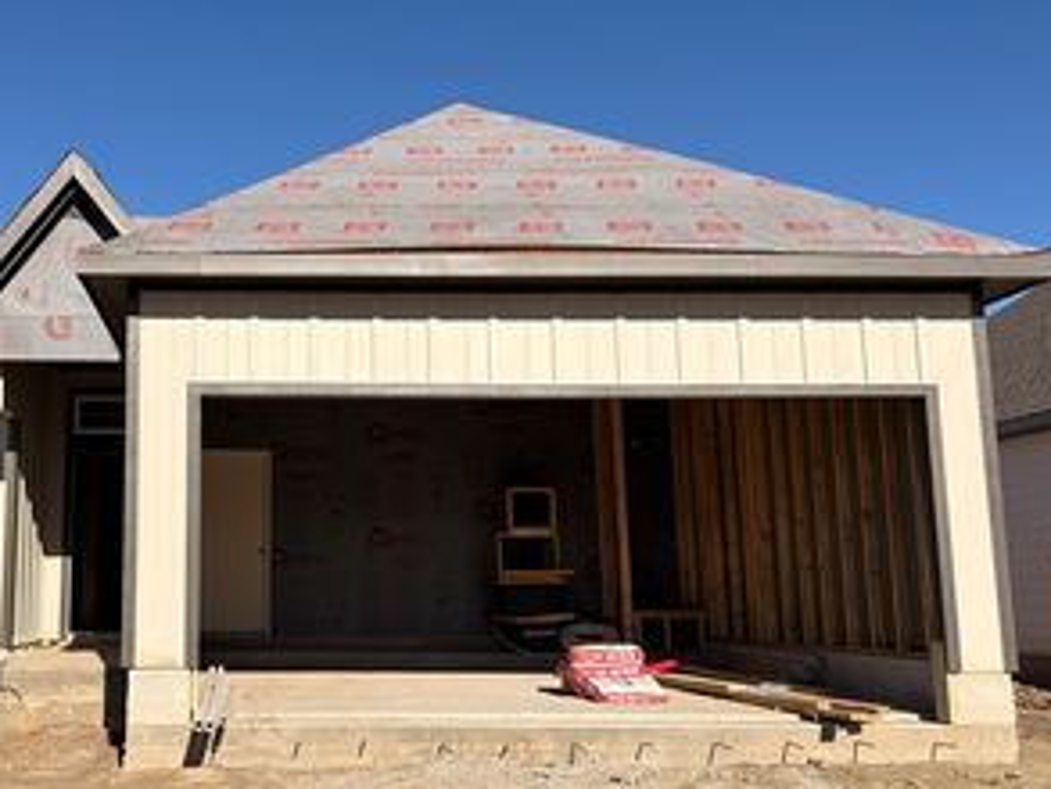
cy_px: 382
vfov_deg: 35.2
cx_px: 265
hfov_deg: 44.3
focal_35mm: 41
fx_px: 1245
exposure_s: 1/7299
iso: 64
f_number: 1.78
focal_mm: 6.76
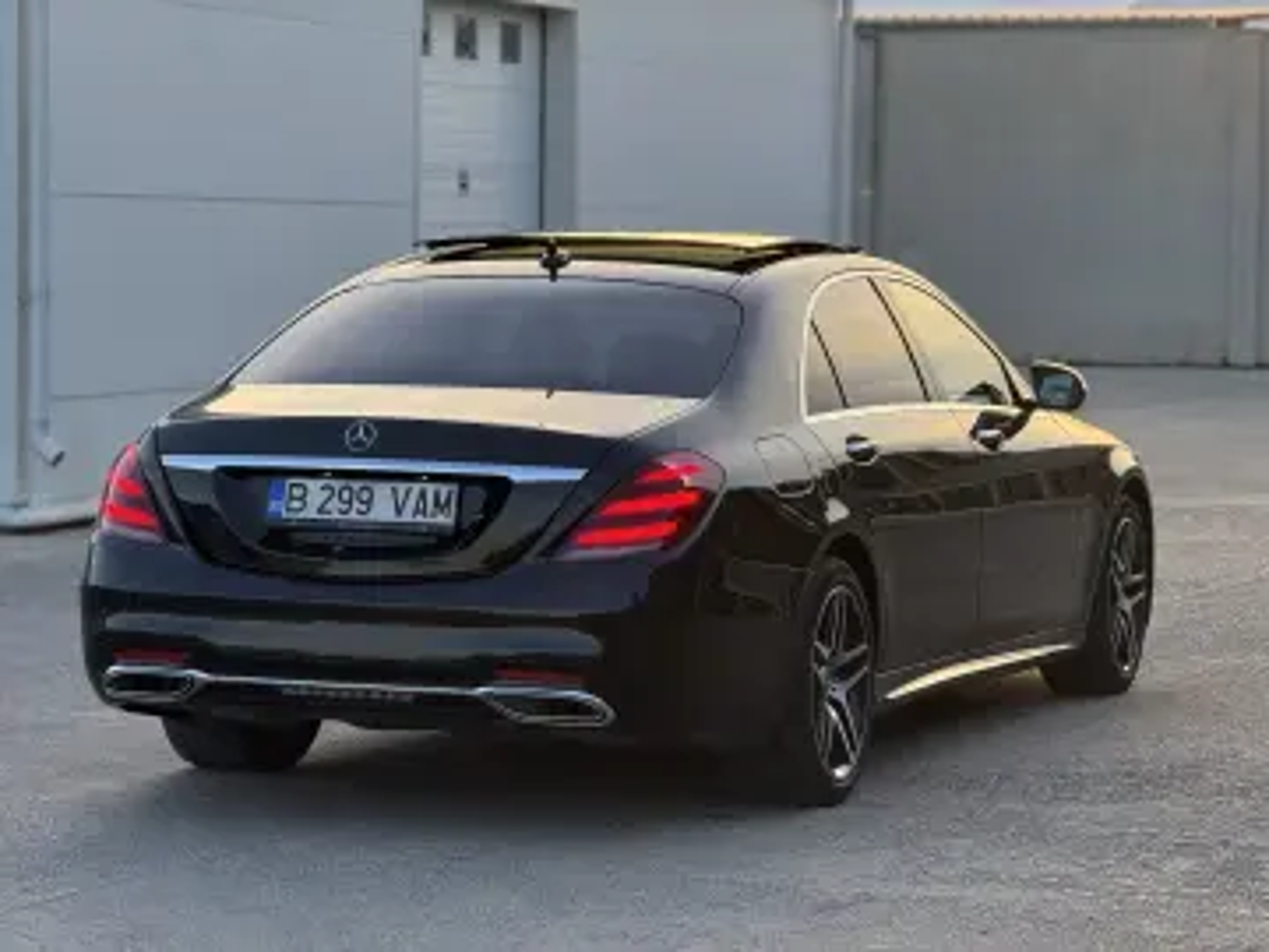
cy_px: 476
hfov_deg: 16.4
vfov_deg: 12.3
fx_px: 4399
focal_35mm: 120
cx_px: 634
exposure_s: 1/104
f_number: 2.8
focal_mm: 15.66
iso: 50
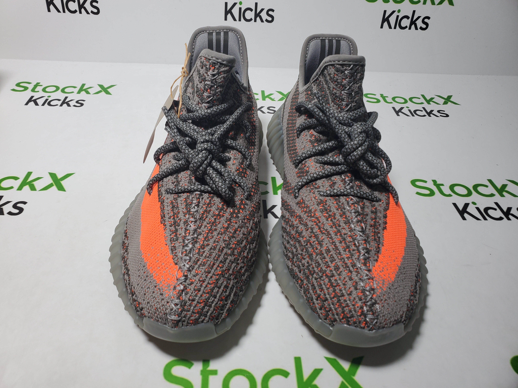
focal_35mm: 26
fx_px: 389
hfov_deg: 67.3
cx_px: 259
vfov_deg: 53.1
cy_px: 194
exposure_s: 1/212
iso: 50
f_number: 2.4
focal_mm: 4.3
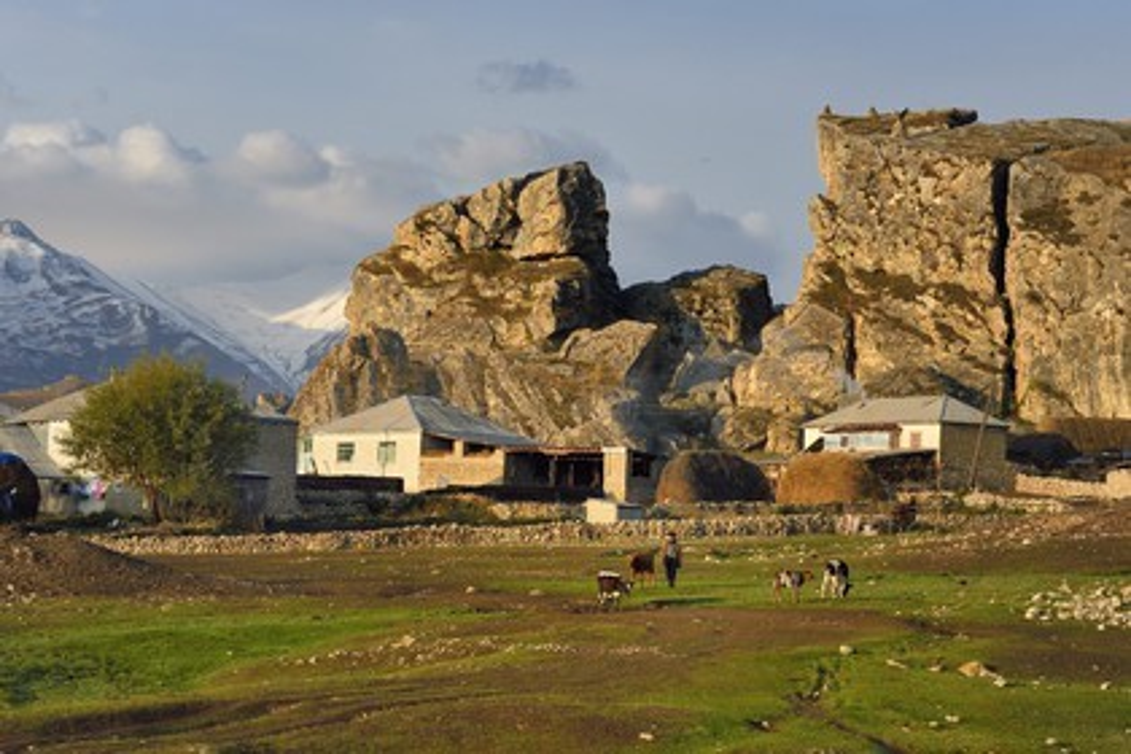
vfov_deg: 14.0
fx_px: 3079
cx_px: 566
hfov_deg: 20.8
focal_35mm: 98
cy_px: 377
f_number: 14
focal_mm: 98
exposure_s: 1/320
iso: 800
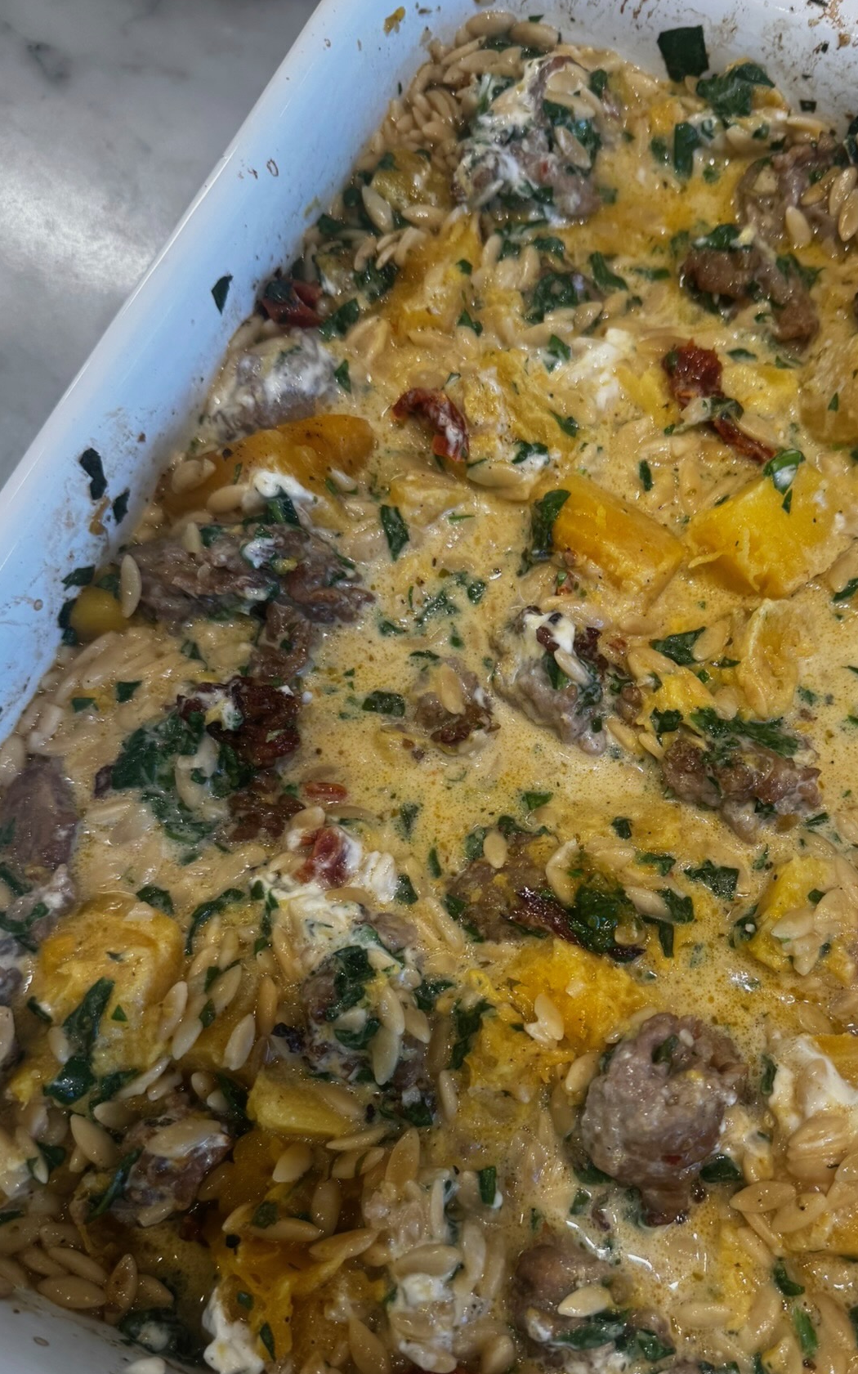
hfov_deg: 40.0
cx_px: 587
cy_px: 790
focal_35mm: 31
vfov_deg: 60.9
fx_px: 1160
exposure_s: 1/120
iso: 100
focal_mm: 6.76
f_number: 1.78
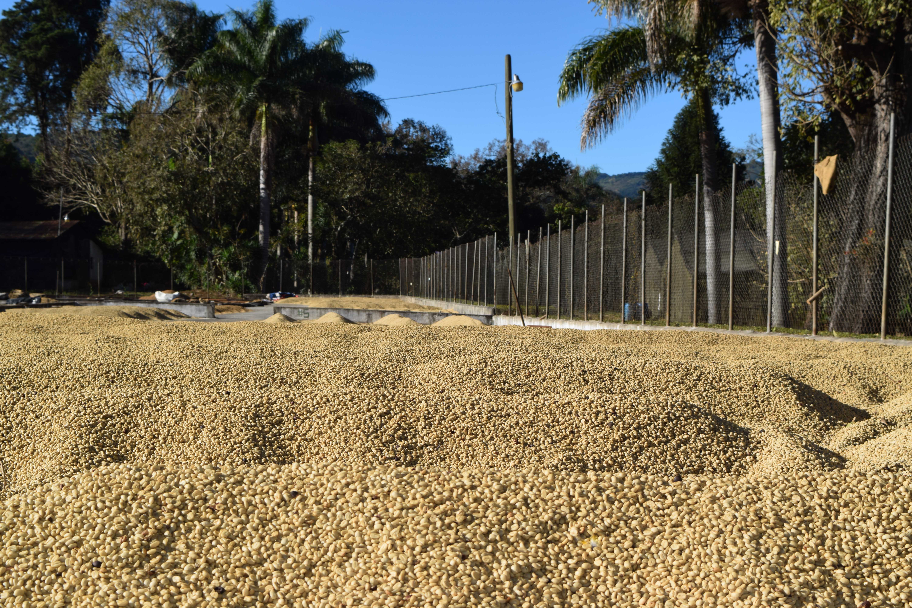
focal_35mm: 60
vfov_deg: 22.6
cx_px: 456
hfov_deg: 33.4
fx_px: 1520
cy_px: 304
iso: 100
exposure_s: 1/200
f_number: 11
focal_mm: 40
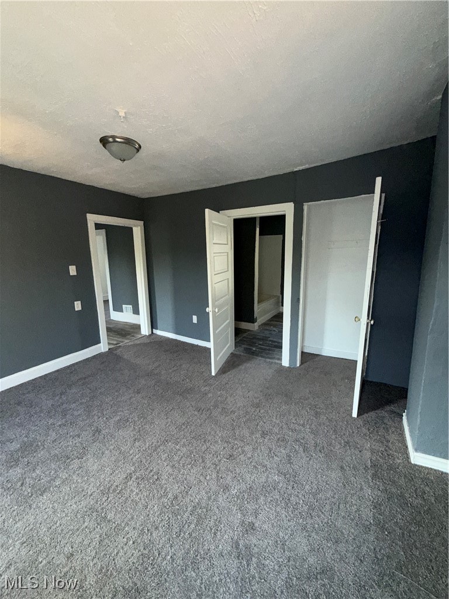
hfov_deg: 85.7
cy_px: 300
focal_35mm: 14
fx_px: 242
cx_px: 224
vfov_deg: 102.1
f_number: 2.2
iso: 160
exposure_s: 1/86
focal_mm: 2.22
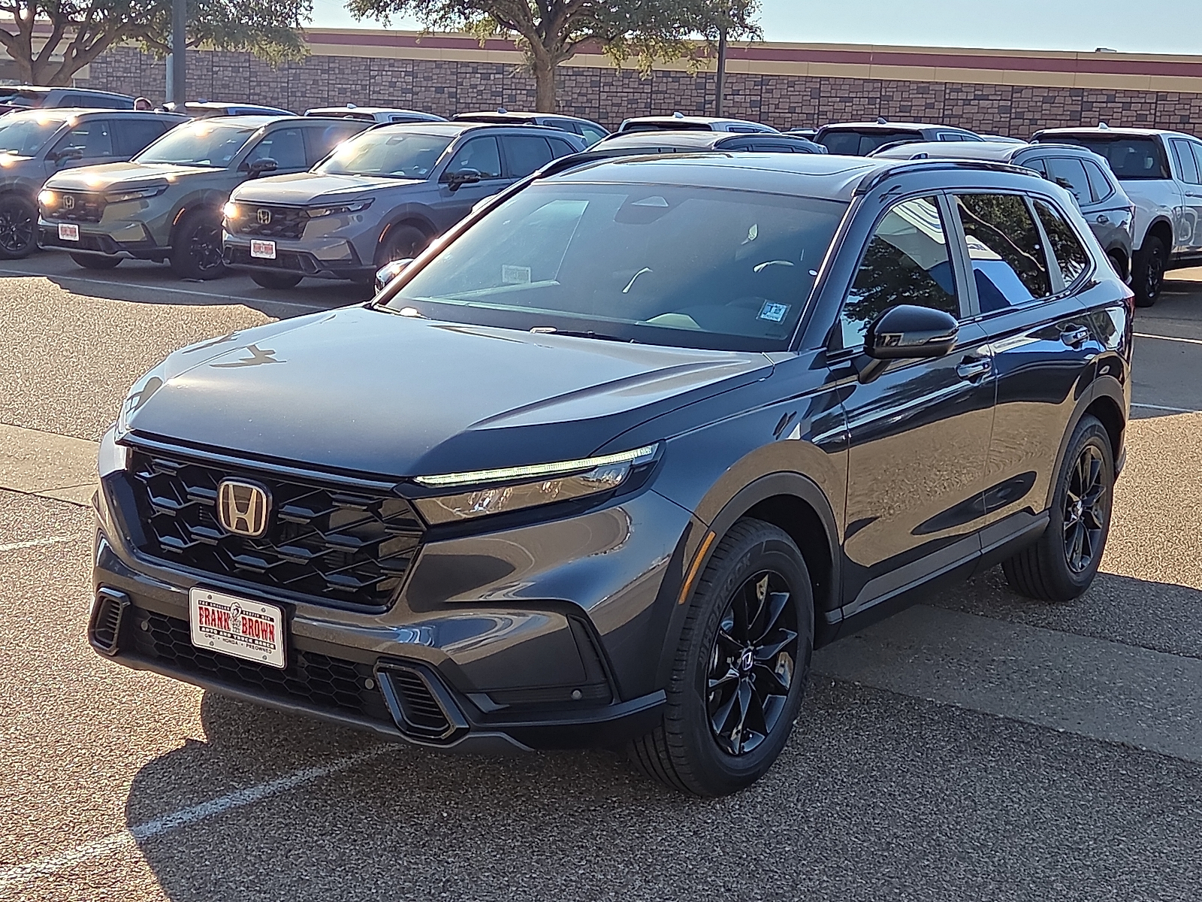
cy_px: 451
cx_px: 601
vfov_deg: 28.0
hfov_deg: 36.8
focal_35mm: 52
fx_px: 1806
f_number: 1.8
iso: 25
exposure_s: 1/1429
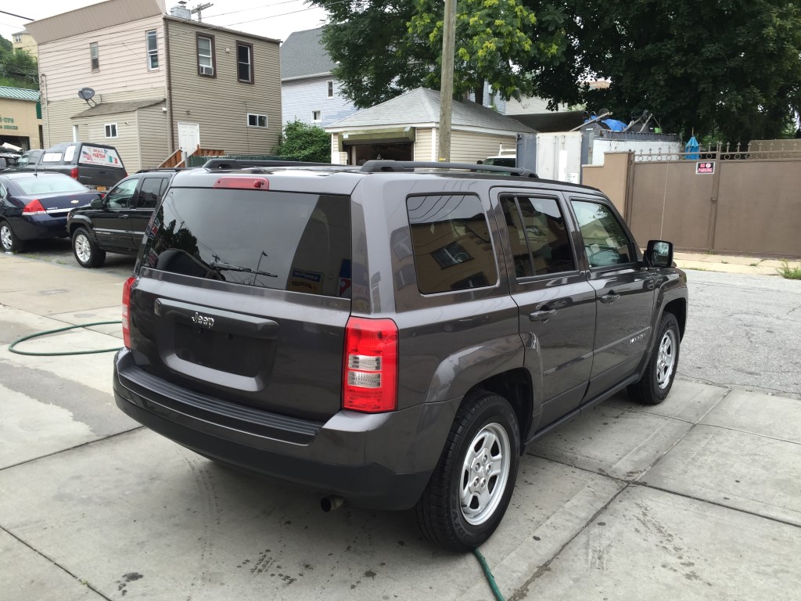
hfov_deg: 61.7
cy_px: 300
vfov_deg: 48.2
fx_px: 671
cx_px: 400
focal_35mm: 29
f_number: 2.2
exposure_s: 1/133
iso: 32
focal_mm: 4.15
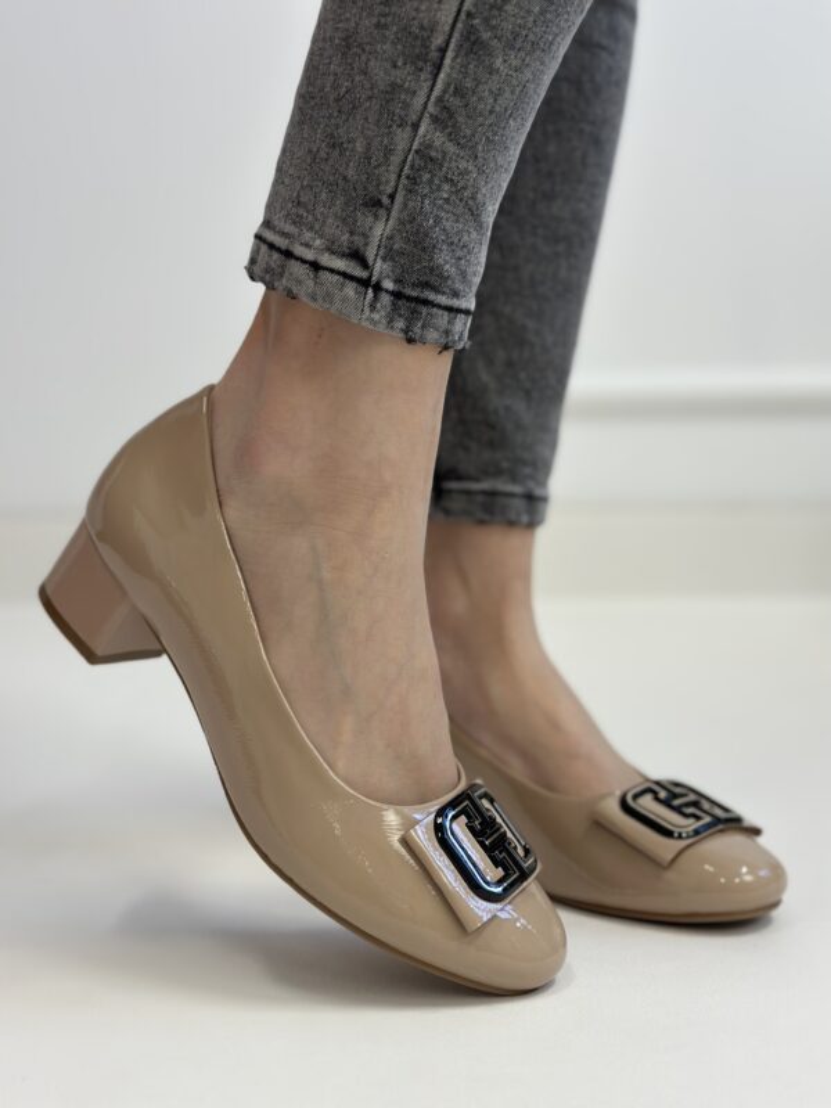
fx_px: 1536
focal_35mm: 48
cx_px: 416
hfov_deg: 30.3
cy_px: 554
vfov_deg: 39.7
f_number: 1.78
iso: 125
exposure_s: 1/100
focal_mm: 6.86
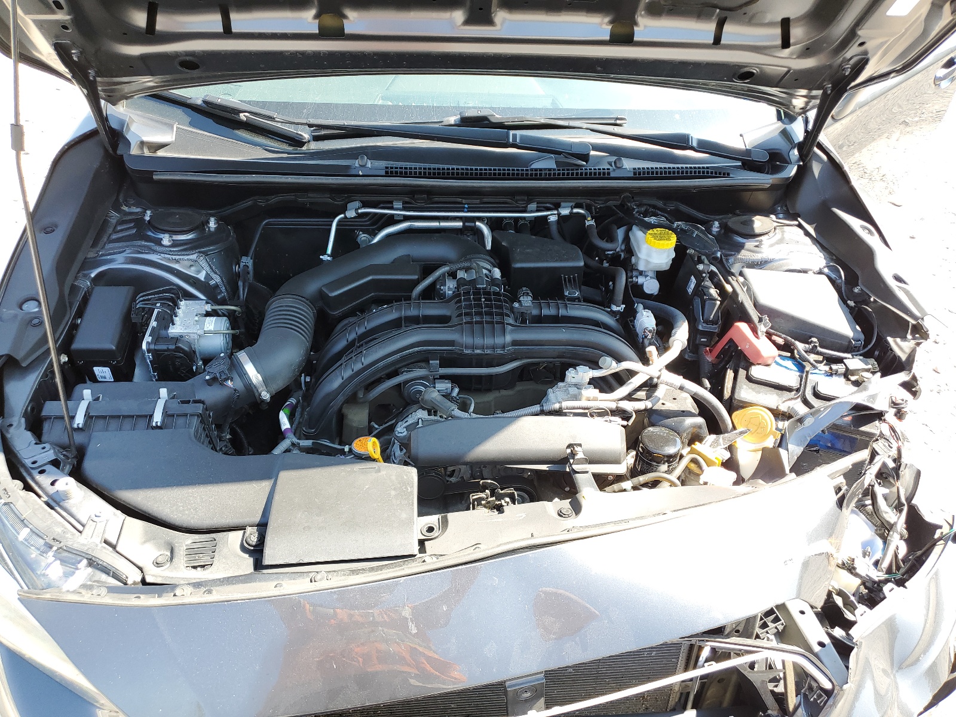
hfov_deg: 67.3
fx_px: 718
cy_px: 358
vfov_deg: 53.1
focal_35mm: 26
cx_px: 478
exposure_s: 1/303
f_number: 1.5
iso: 50
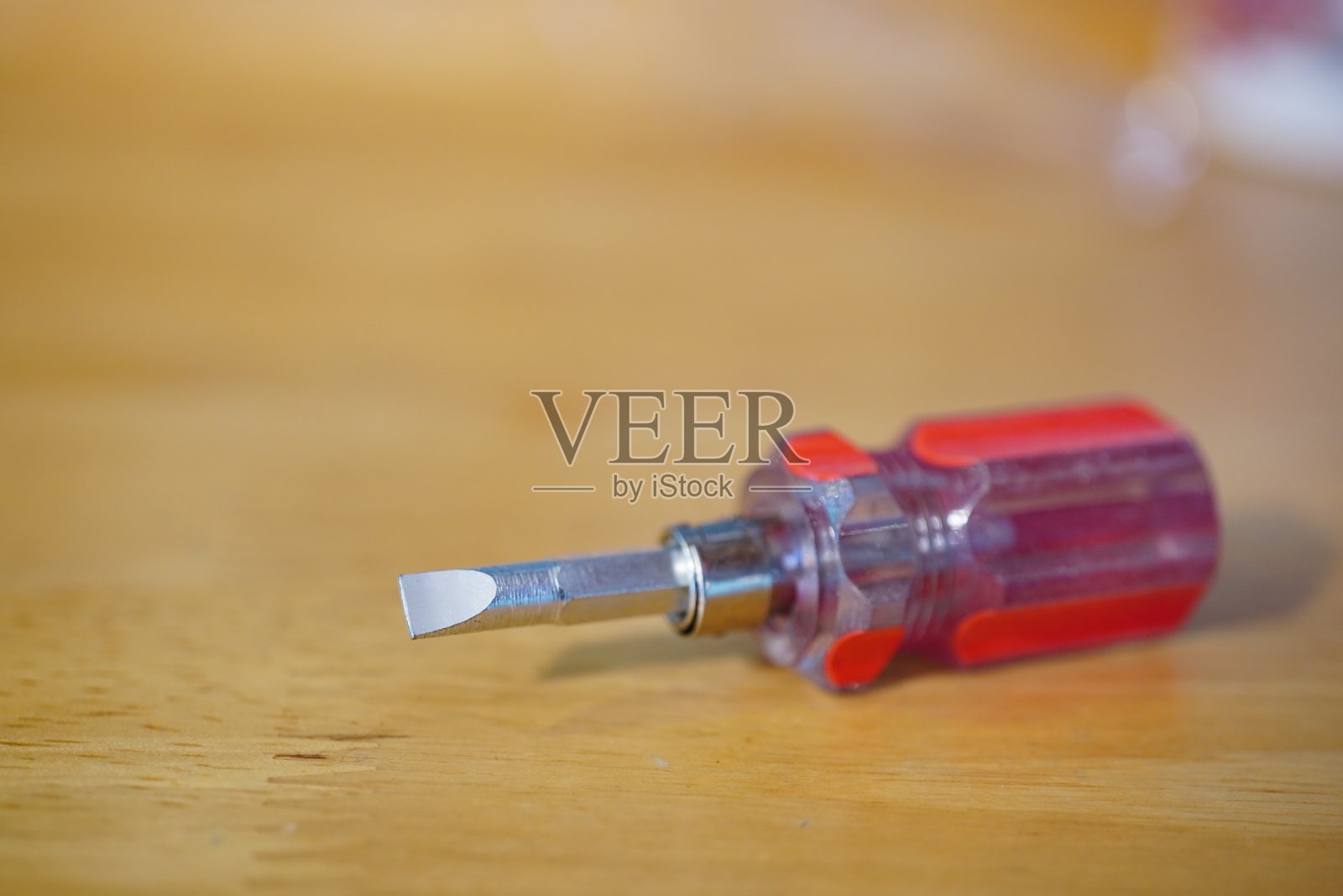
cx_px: 672
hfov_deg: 39.6
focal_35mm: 50
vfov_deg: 27.0
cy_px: 448
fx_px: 1865
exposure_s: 1/50
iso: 1000
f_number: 2.8
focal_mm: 50
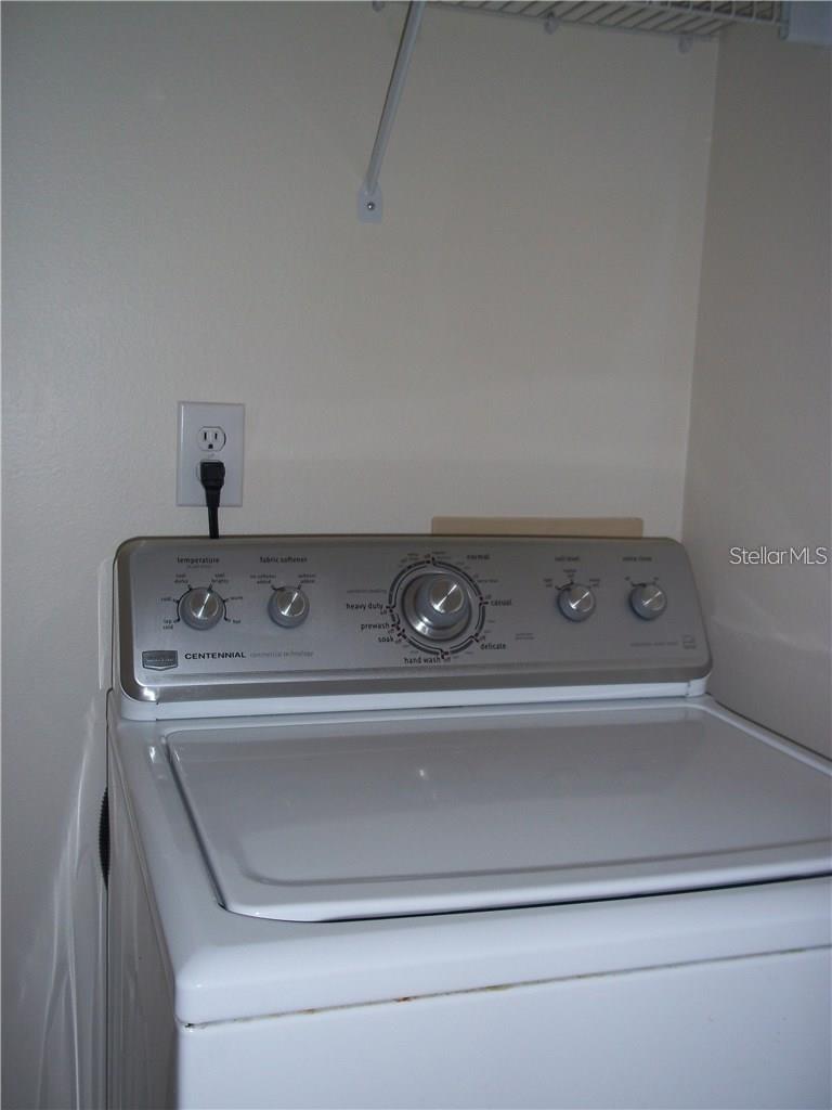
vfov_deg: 51.4
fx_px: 1154
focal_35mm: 36
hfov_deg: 39.7
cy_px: 555
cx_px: 416
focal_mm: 6.5
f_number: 3.1
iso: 80
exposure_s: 1/30
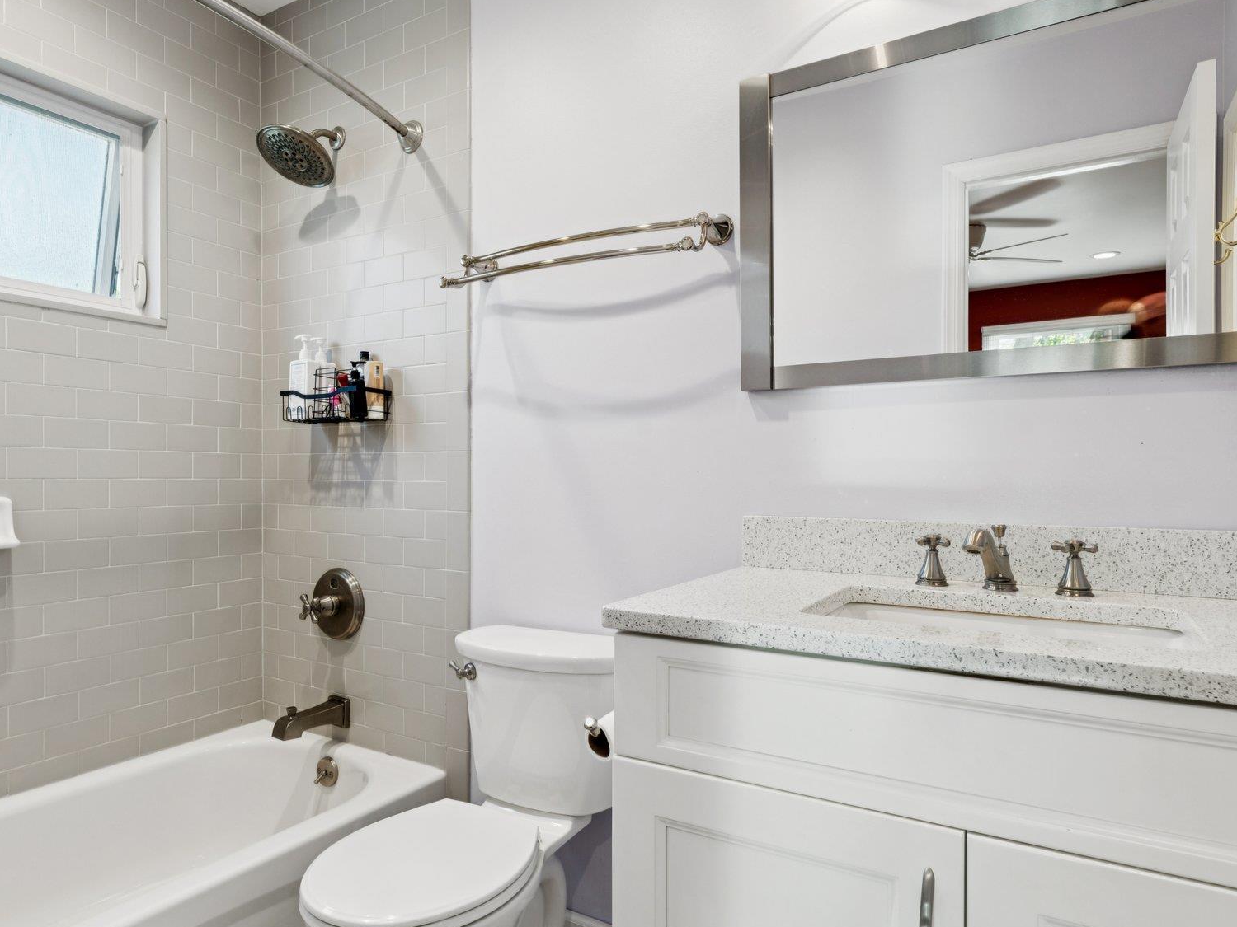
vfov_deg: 63.4
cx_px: 591
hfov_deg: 78.9
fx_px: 750
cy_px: 487
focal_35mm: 21
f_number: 8
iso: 200
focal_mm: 16
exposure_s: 1/20
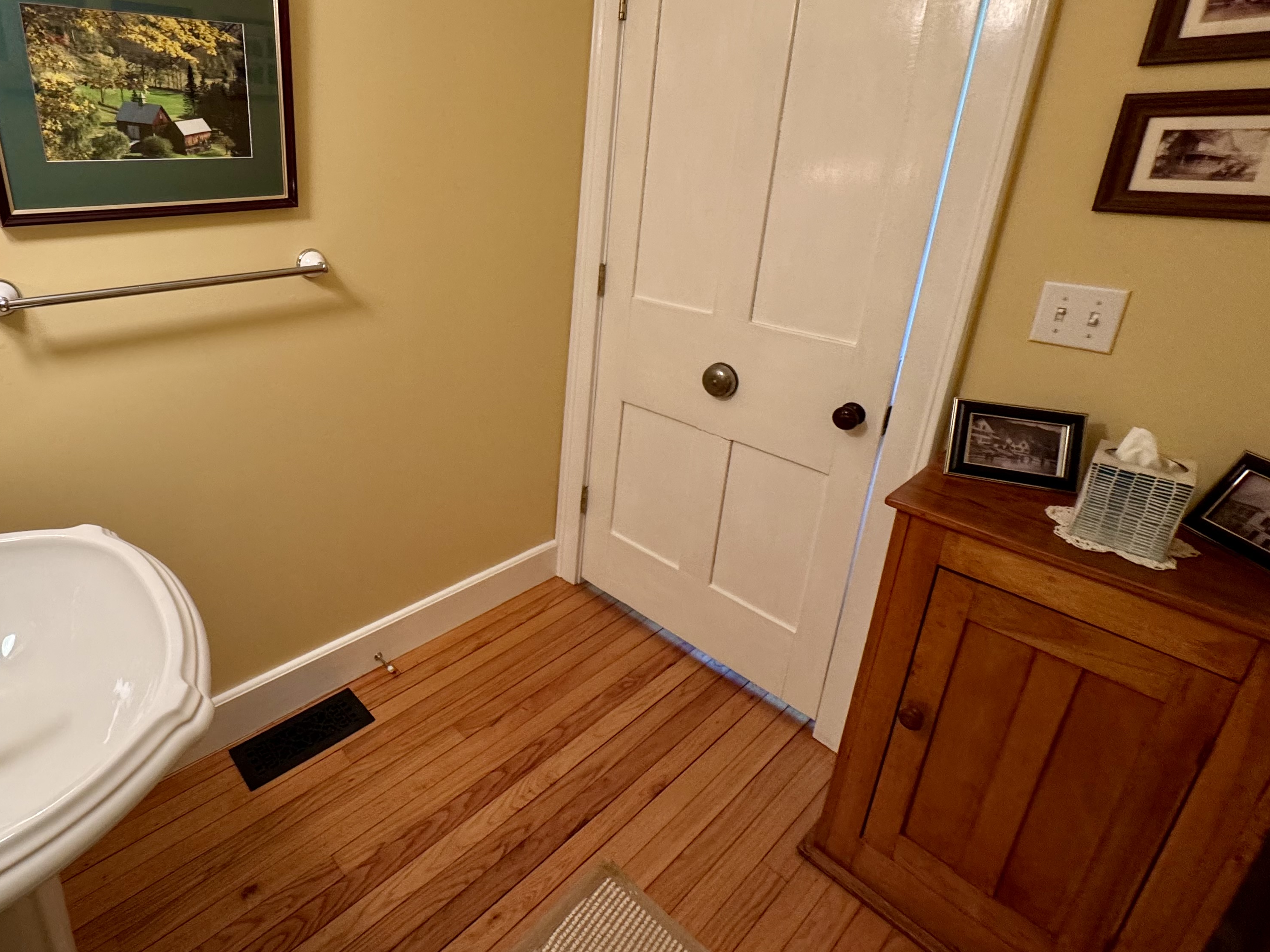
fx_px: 697
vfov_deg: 68.0
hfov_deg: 82.2
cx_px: 439
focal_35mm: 19
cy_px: 379
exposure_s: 1/60
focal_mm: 2.22
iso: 250
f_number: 2.2
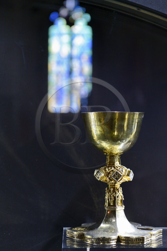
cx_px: 84
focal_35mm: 70
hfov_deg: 19.4
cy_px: 126
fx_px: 487
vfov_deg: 28.8
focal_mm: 70
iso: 1600
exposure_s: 1/60
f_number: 4
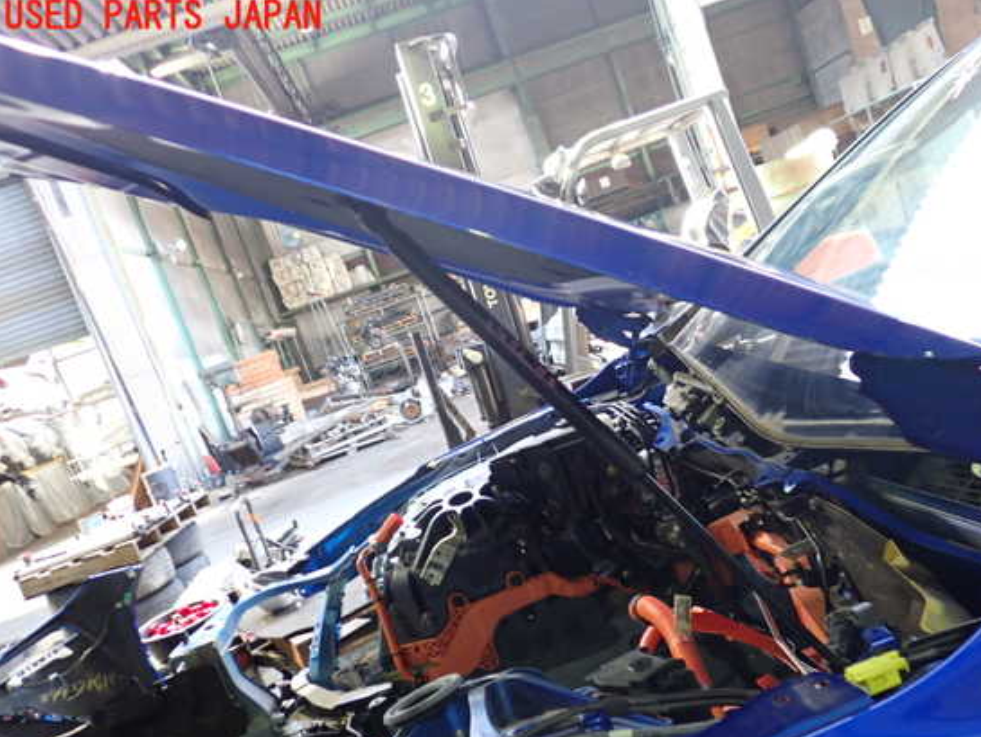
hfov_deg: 55.3
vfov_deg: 42.9
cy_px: 400
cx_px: 535
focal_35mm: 33
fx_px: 935
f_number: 2.3
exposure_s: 1/30
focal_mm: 5.4
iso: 320
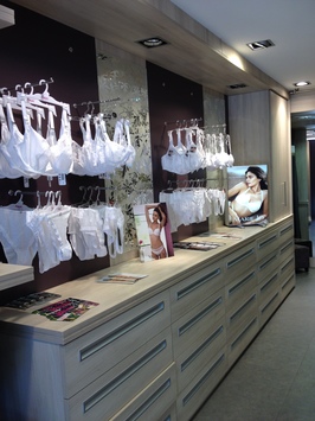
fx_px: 425
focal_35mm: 35
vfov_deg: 52.6
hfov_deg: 40.7
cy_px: 210
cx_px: 158
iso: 50
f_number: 2.4
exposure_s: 1/60
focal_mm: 4.28
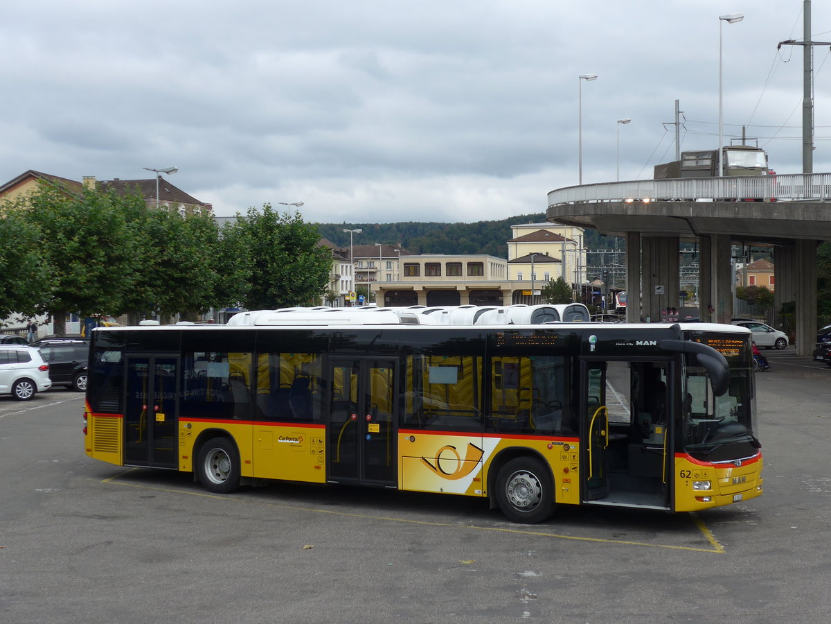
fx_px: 1320
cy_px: 312
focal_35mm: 55
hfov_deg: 34.9
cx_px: 416
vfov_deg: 26.6
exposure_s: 1/640
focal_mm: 11.3
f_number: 3.4
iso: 80
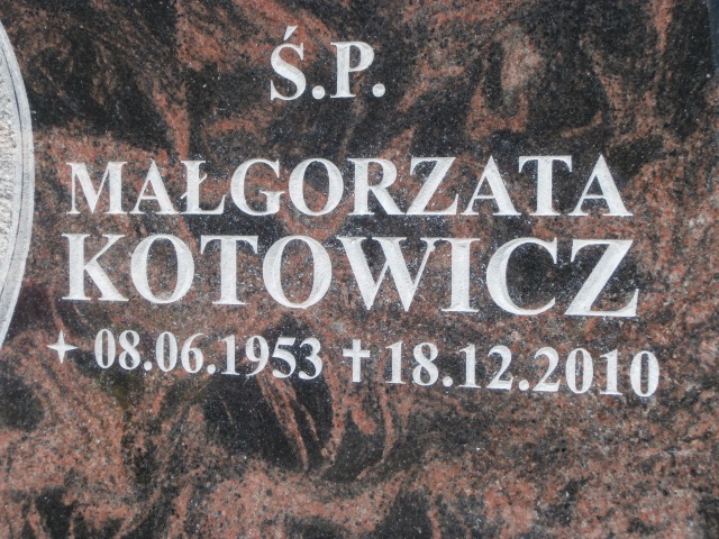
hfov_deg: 33.8
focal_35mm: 57
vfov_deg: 25.7
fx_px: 1184
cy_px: 270
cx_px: 360
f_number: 4.5
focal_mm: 10.11
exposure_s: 1/640
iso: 100
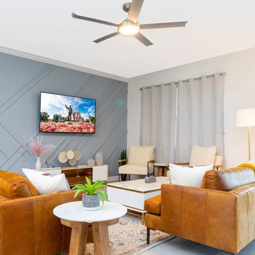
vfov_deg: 53.9
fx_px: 250
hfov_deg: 53.9
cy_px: 141
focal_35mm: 30
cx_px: 115
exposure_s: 1/8
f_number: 11
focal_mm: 21
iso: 800
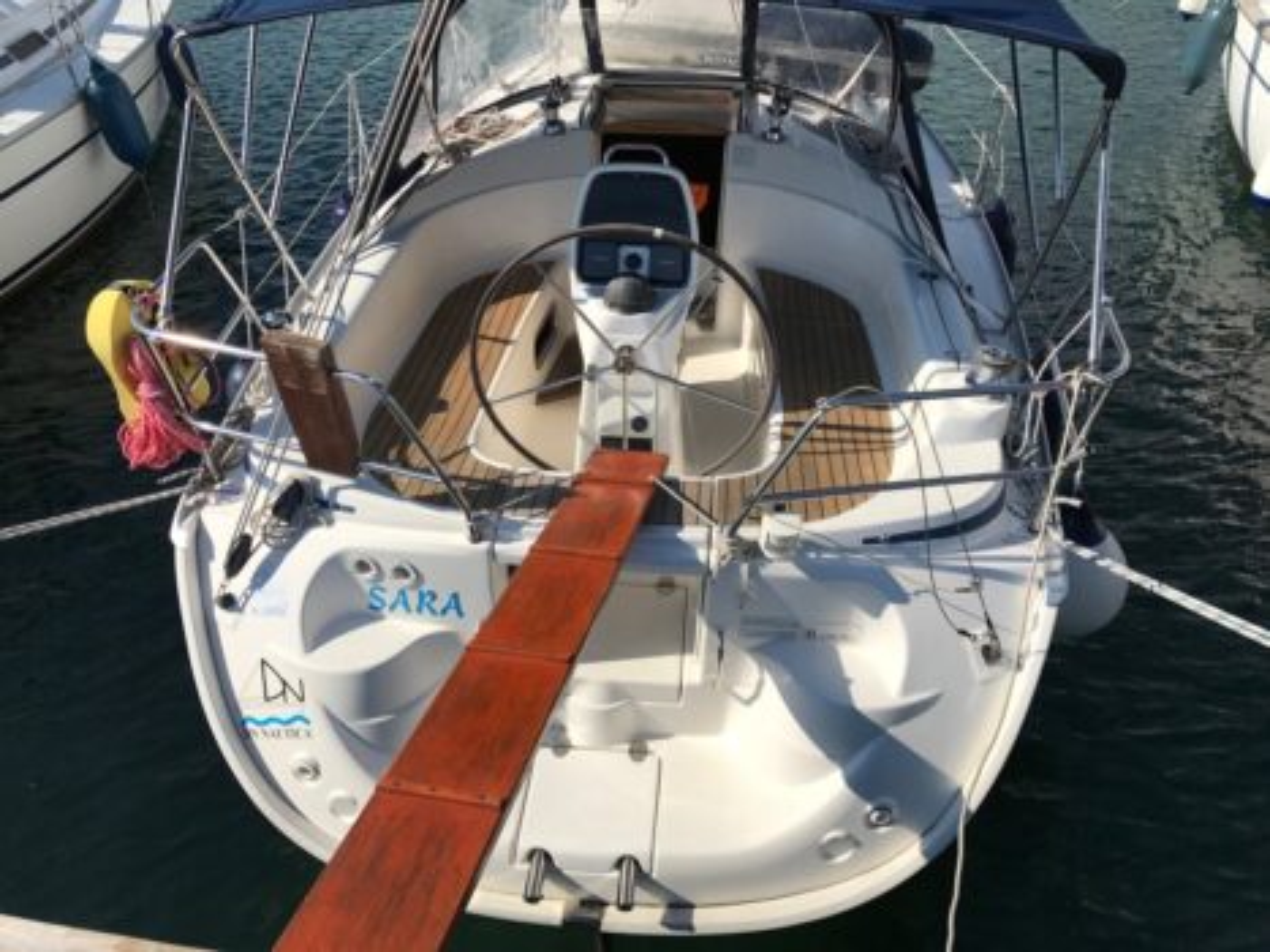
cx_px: 635
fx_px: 1027
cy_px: 476
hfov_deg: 63.5
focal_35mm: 28
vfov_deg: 49.7
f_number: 1.8
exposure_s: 1/4367
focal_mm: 3.99
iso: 20
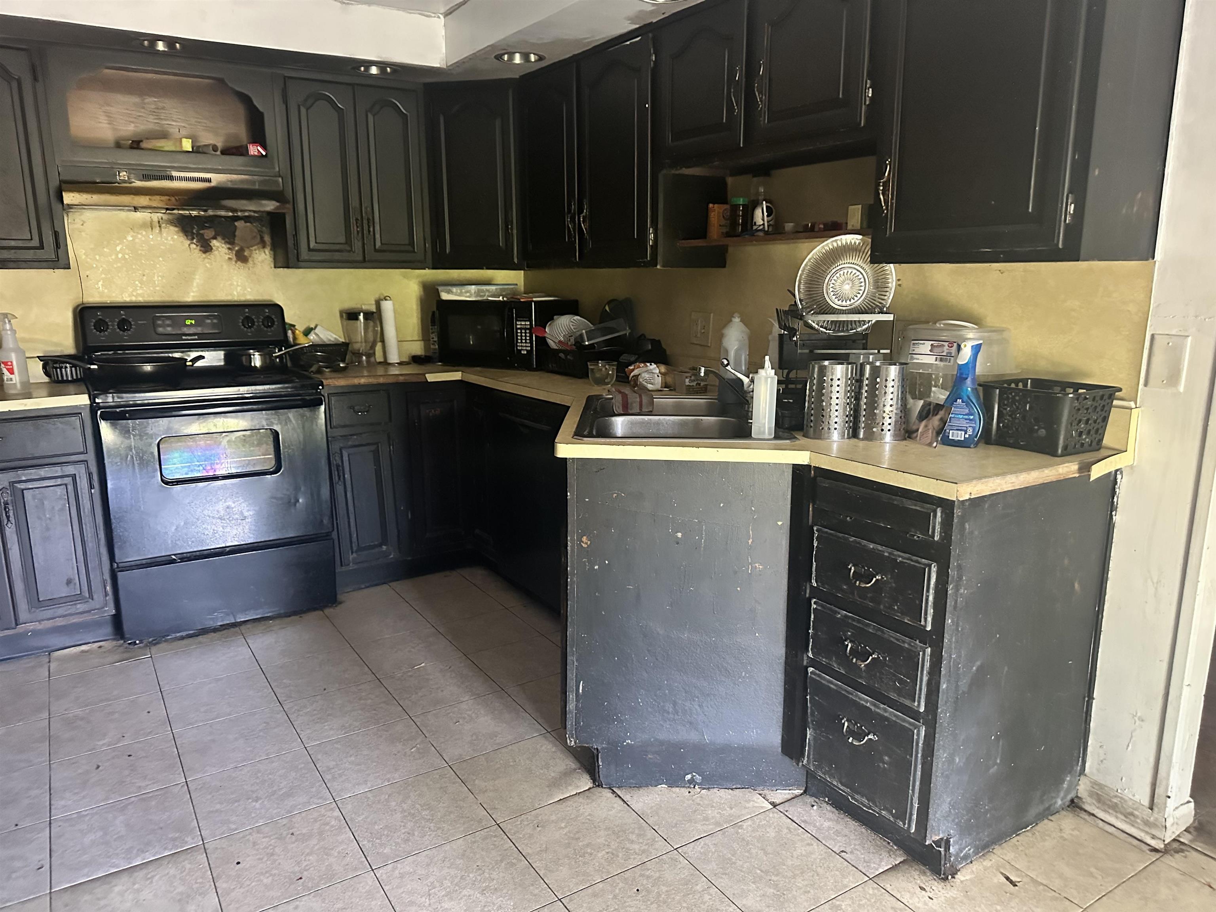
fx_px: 843
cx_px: 608
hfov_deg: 71.6
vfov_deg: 56.8
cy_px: 456
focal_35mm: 24
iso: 1000
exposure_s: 1/37
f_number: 1.78
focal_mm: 6.86
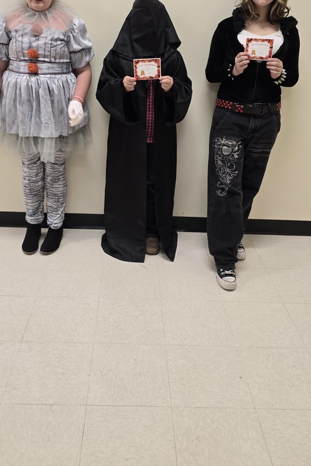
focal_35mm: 33
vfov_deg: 56.0
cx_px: 139
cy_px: 154
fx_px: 427
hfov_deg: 39.9
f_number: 1.7
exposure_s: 1/120
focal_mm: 6.3
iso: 250
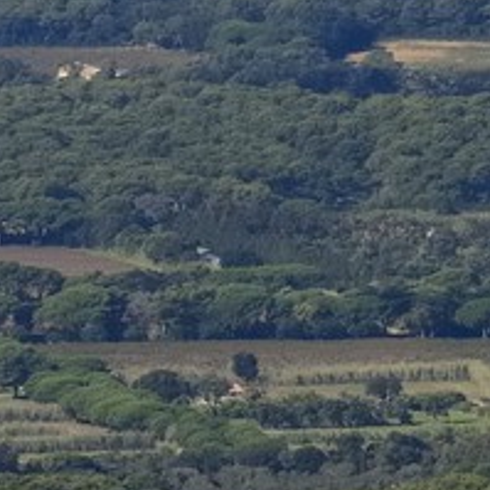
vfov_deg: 1.9
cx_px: 1913
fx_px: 14750
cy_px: 721
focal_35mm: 921
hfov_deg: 1.9
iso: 800
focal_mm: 135
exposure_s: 1/1600
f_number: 10
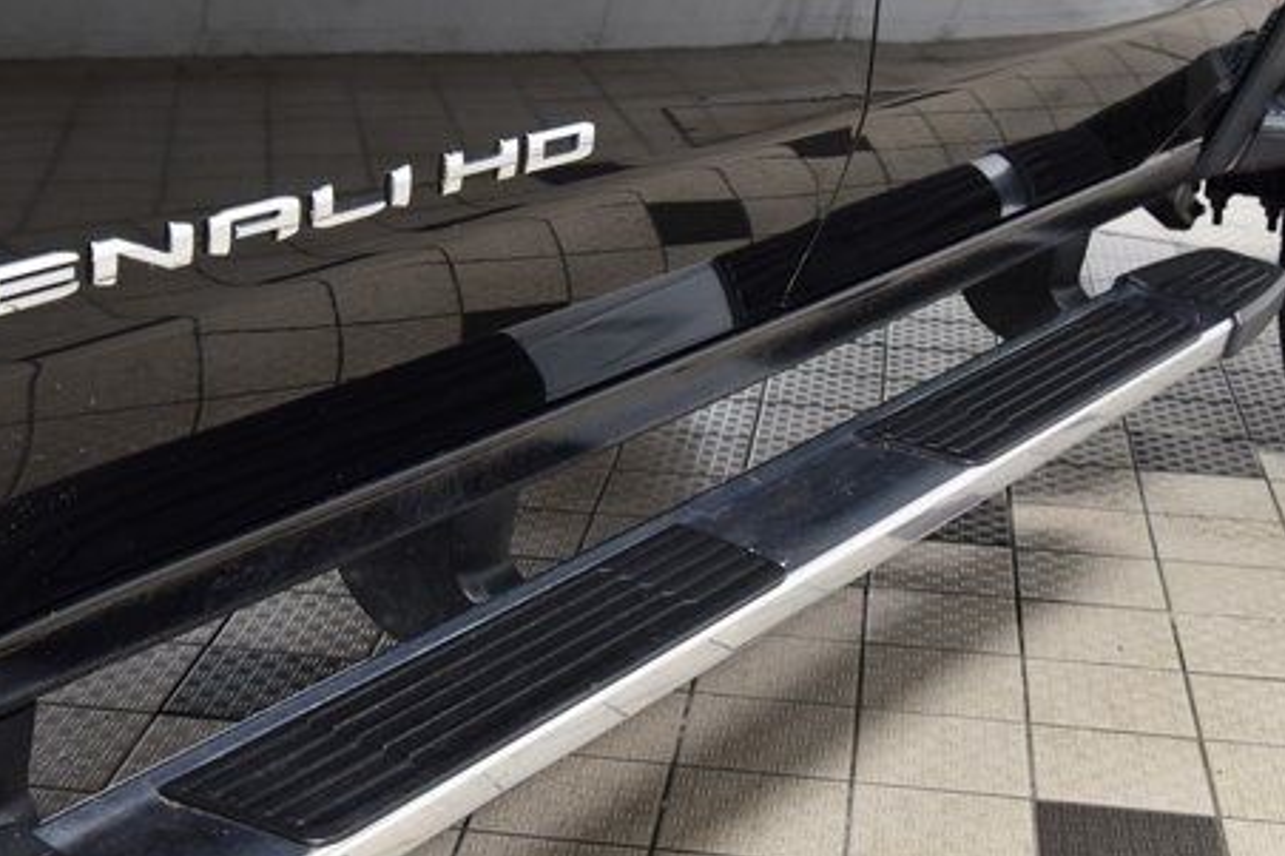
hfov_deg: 29.6
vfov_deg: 20.0
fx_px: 2426
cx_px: 557
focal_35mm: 68
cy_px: 510
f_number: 6.3
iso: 1600
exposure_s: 1/15
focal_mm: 32
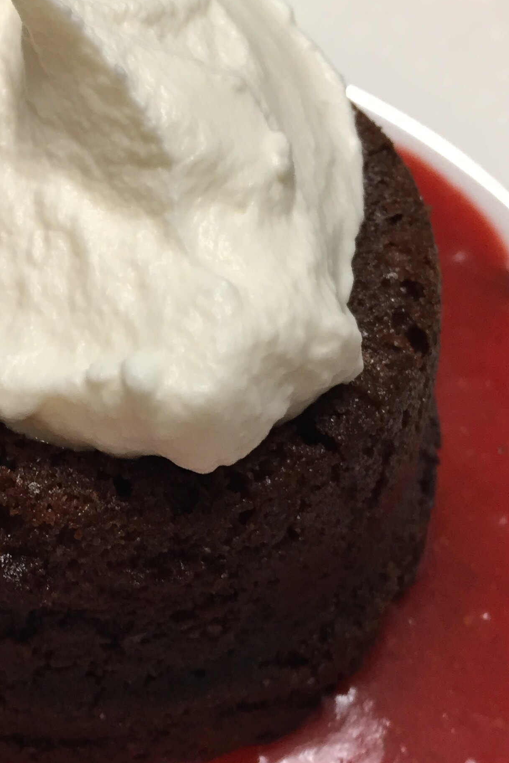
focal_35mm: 54
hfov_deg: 24.4
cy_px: 463
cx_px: 63
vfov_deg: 36.7
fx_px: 1145
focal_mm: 4.15
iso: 100
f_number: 2.2
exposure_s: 1/30
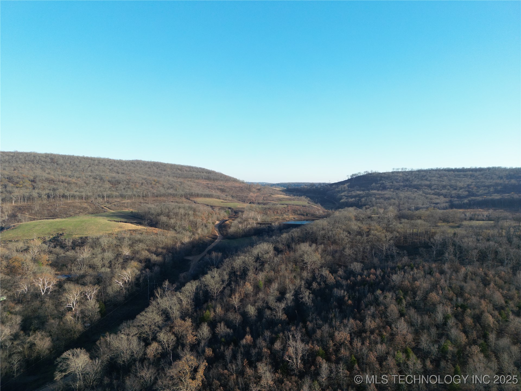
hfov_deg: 71.6
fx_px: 361
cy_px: 196
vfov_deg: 56.8
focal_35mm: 24
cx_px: 260
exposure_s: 1/1250
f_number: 1.7
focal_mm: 6.72
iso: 140
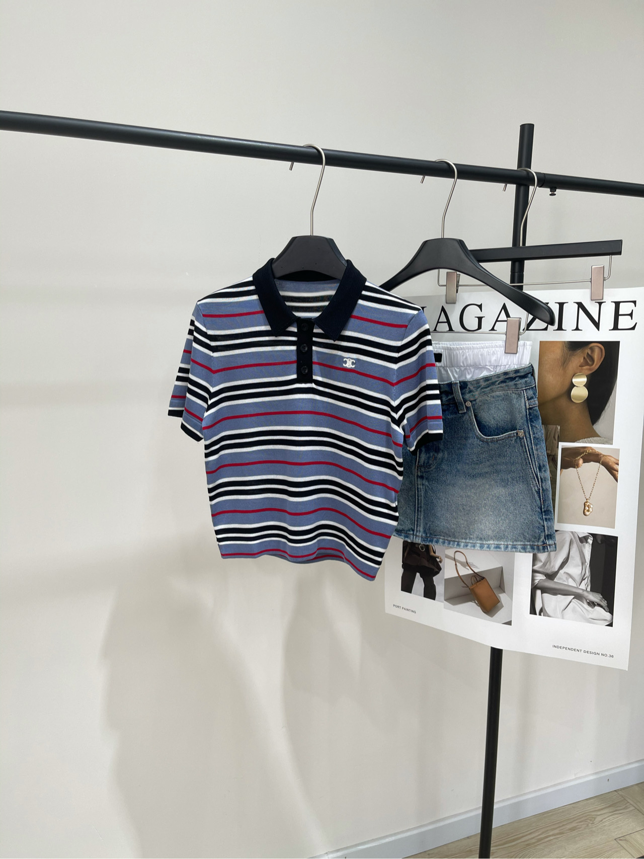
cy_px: 430
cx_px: 322
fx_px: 645
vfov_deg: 67.3
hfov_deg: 53.1
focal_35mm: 26
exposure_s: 1/121
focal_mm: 5.1
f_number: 1.6
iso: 40
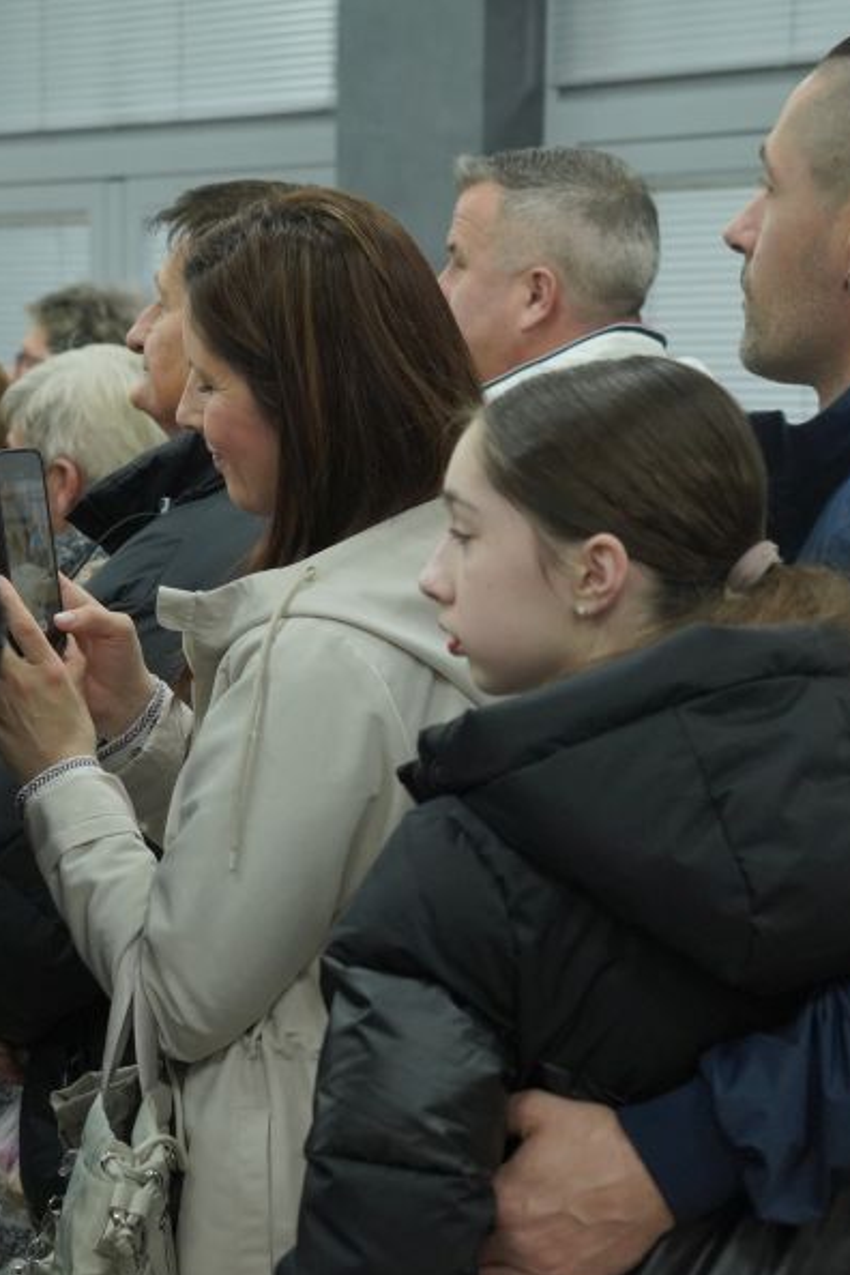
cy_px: 646
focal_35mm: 125
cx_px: 217
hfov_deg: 10.9
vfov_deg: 16.4
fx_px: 4427
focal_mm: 50
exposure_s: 1/200
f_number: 4
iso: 1000
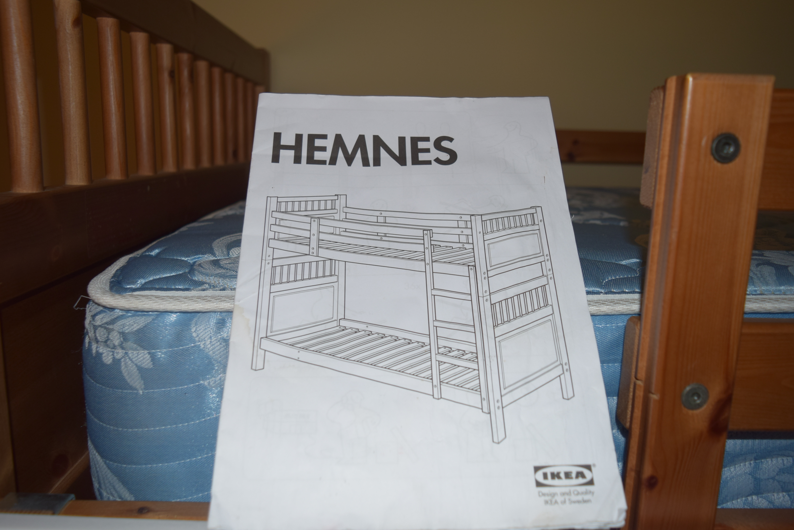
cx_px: 397
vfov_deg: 43.7
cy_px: 265
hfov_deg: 61.9
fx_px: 662
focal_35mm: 30
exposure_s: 1/40
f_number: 3.5
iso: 220
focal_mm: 20
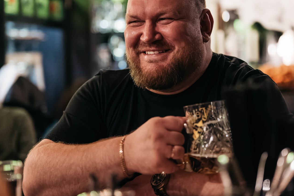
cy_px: 78
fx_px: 621
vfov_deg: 17.9
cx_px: 148
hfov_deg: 26.6
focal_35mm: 76
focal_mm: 50
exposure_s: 1/200
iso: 5000
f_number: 2
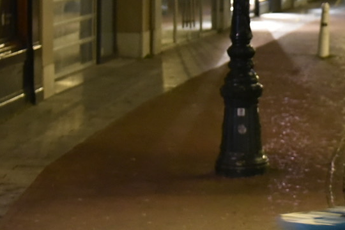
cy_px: 23
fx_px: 2156
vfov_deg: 6.1
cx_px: 486
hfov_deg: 9.0
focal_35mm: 225
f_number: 4
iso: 9000
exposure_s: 1/30
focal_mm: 75
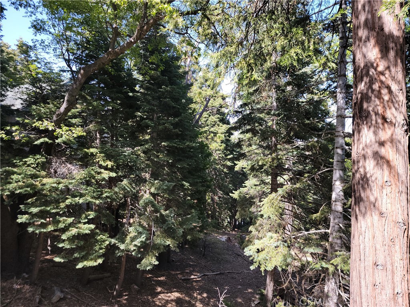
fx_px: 284
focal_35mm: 24
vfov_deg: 56.8
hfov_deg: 71.6
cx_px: 205
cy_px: 154
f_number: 1.8
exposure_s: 1/144
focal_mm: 6.7
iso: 16
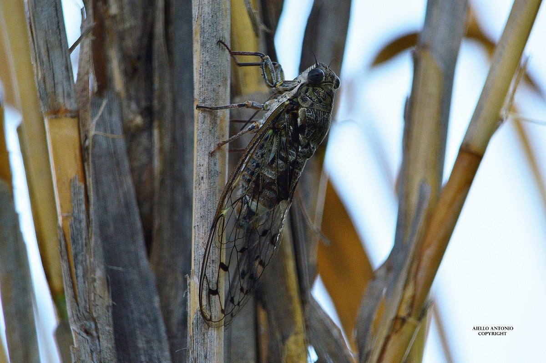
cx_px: 273
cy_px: 182
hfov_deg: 5.3
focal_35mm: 390
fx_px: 5908
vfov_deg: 3.5
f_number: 9
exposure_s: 1/125
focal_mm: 260
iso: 400
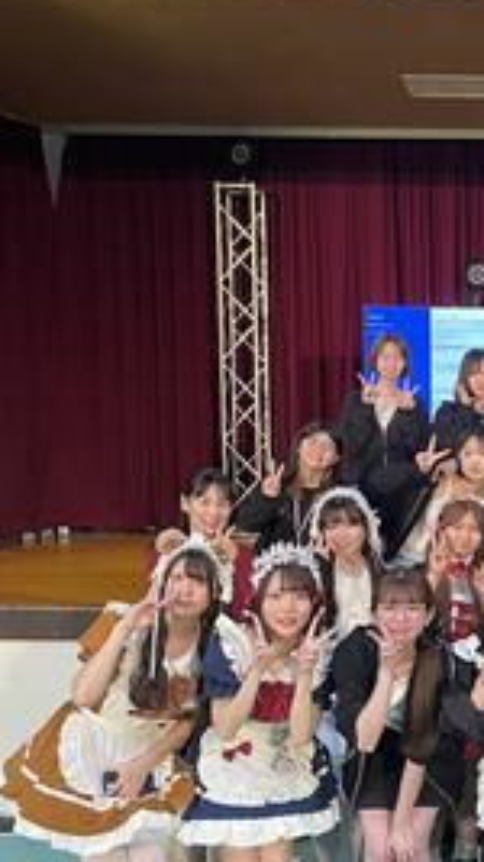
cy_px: 565
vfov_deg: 41.6
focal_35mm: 49
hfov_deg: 22.1
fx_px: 1119
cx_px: 620
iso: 125
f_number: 1.6
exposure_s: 1/60
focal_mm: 5.1
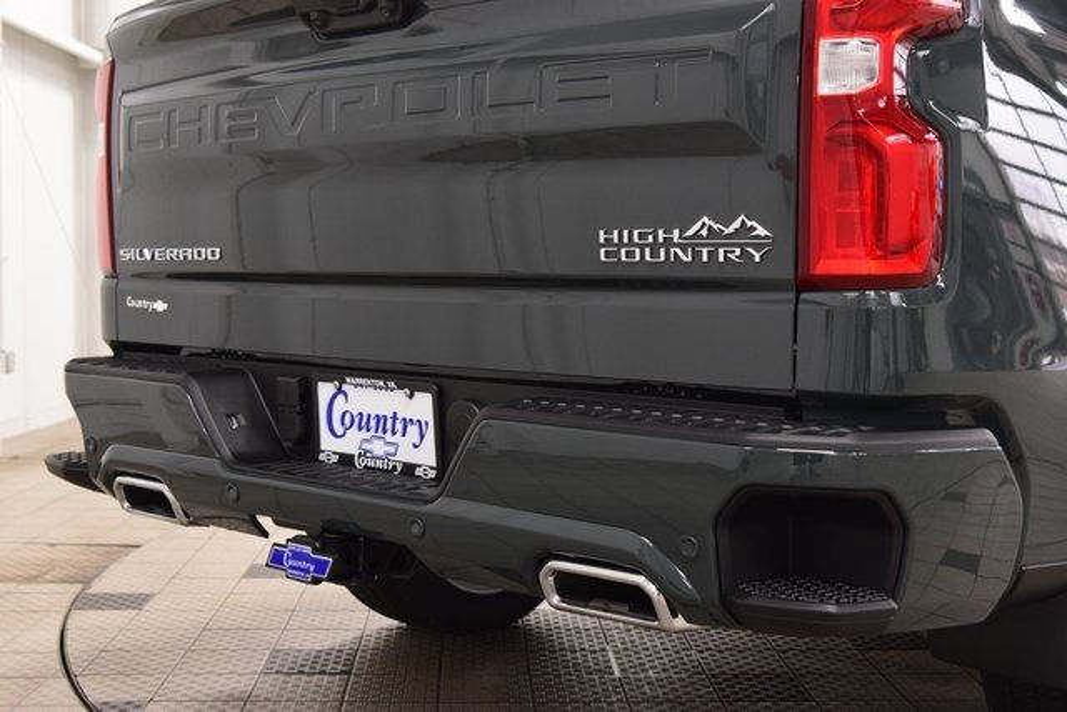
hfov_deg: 41.1
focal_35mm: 48
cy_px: 356
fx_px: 1423
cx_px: 534
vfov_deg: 28.1
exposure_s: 1/60
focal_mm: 32
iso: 1600
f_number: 4.5
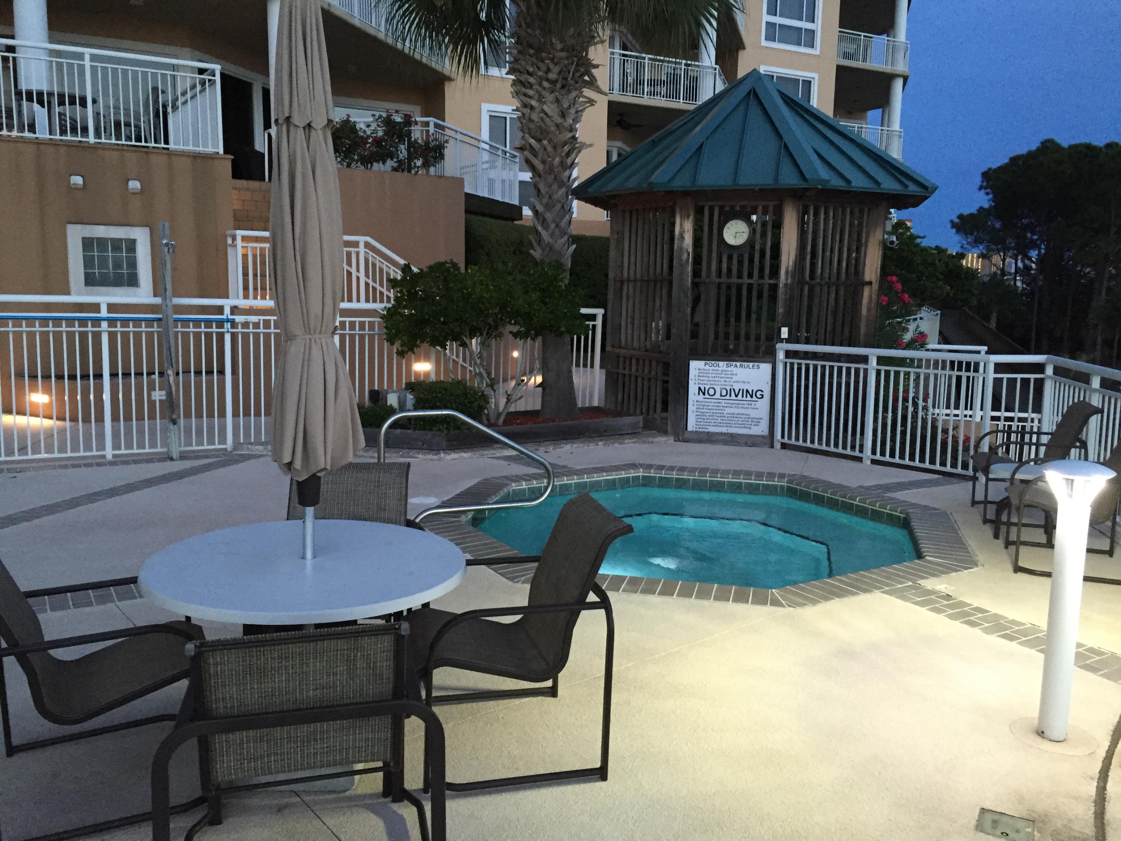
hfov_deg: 61.7
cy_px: 420
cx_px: 560
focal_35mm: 29
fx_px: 939
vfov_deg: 48.2
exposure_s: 1/30
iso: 200
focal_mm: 4.15
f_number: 2.2
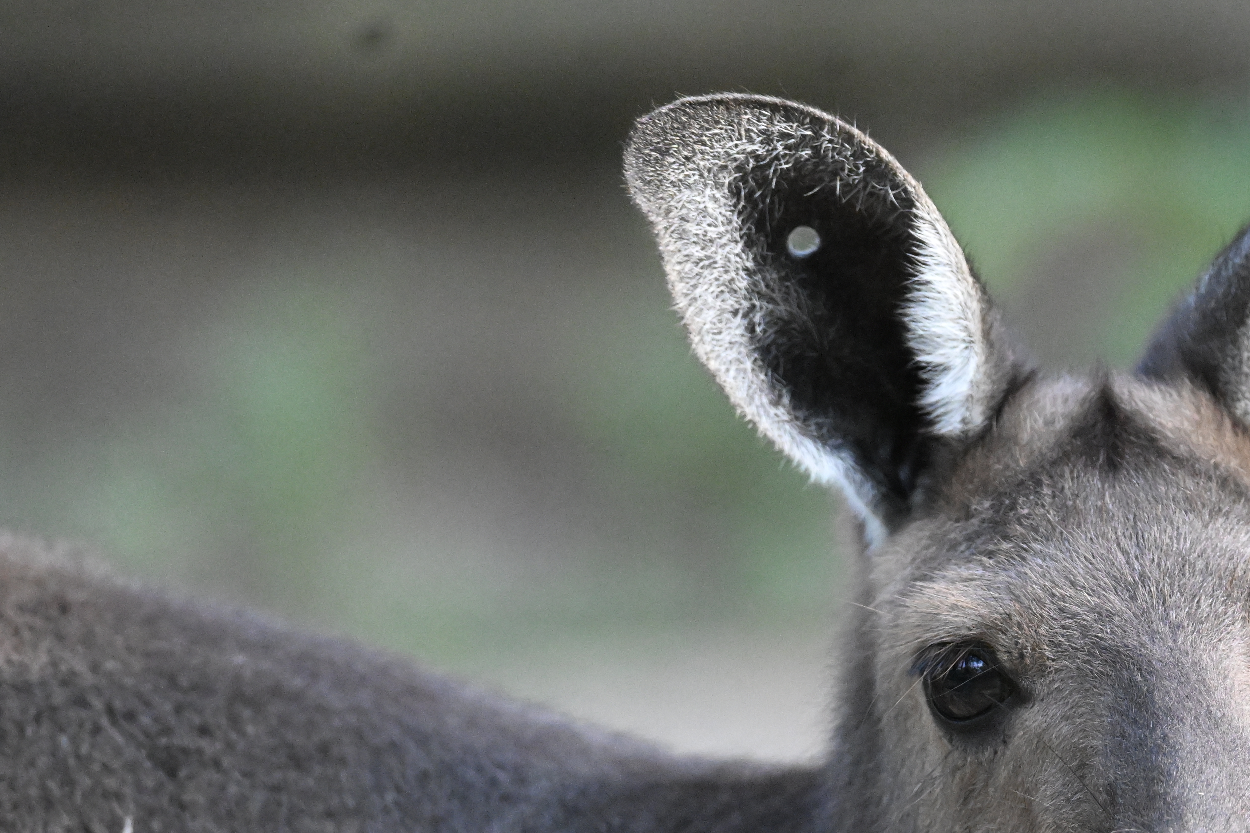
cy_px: 698
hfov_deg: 1.2
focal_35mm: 1753
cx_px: 1139
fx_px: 60863
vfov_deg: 0.8
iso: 6400
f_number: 5.6
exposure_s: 1/1250
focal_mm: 800
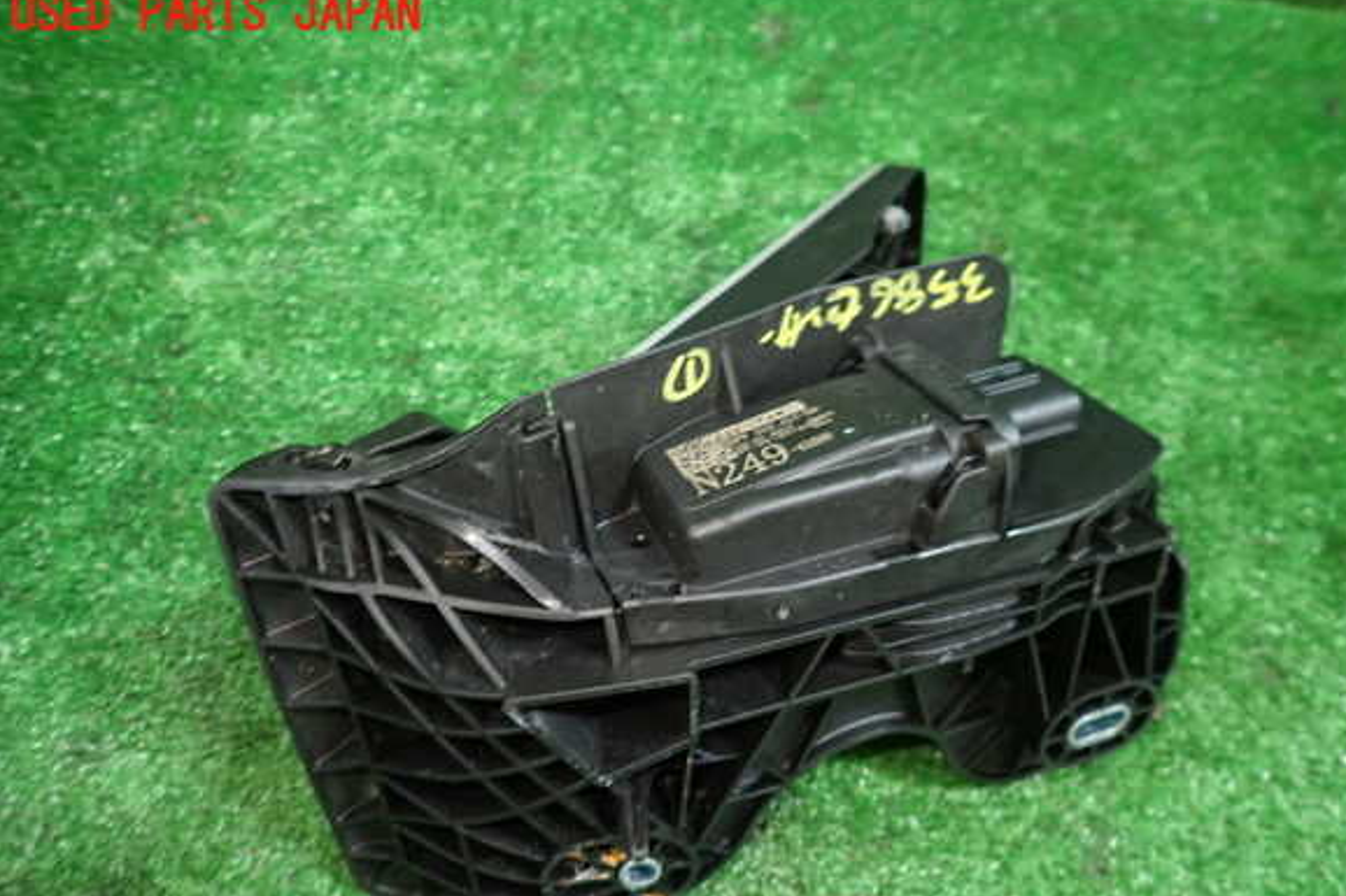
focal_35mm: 27
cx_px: 696
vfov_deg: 47.8
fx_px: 1009
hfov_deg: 67.4
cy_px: 510
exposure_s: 1/30
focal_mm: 4.5
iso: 320
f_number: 2
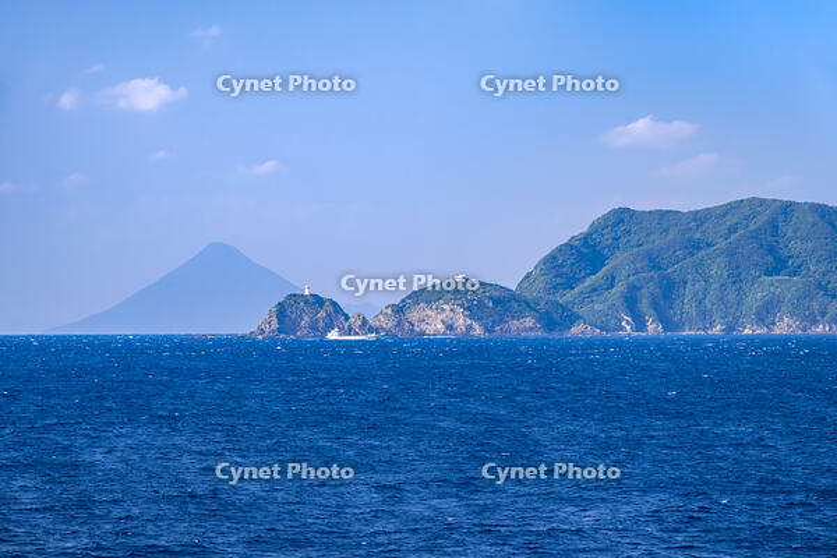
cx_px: 418
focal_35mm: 110
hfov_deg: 18.6
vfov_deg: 12.5
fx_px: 2557
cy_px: 279
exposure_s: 1/320
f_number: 9
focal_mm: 110
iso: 640
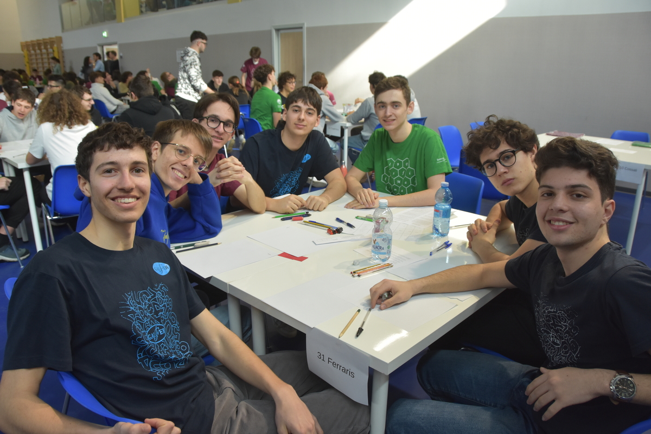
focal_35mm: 27
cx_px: 326
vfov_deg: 47.9
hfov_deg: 67.4
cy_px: 217
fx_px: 488
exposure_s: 1/125
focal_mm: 18
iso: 800
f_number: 5.6
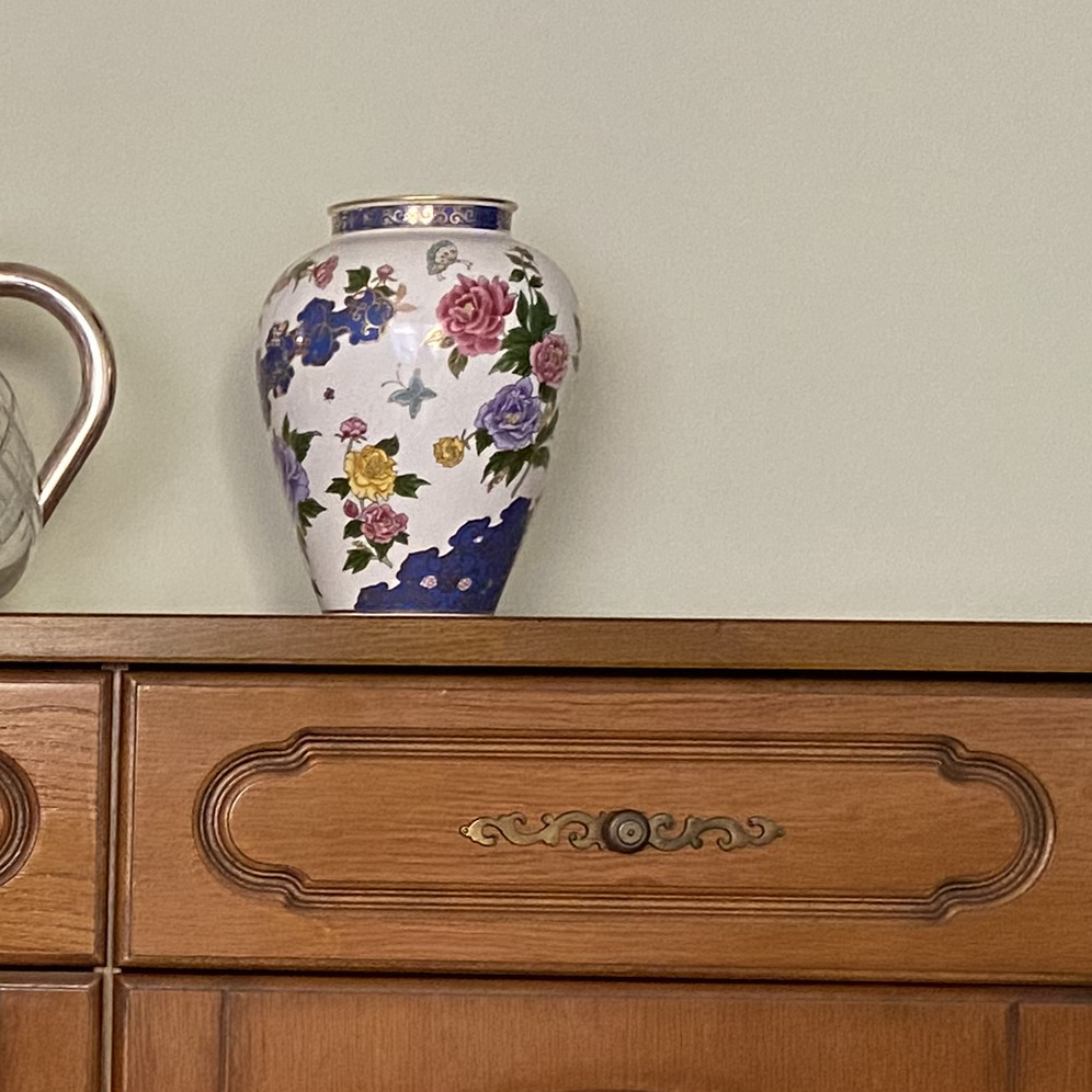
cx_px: -264
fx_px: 3319
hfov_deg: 17.7
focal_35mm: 93
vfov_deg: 18.5
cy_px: 918
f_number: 1.8
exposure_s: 1/60
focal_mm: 4.25
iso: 500
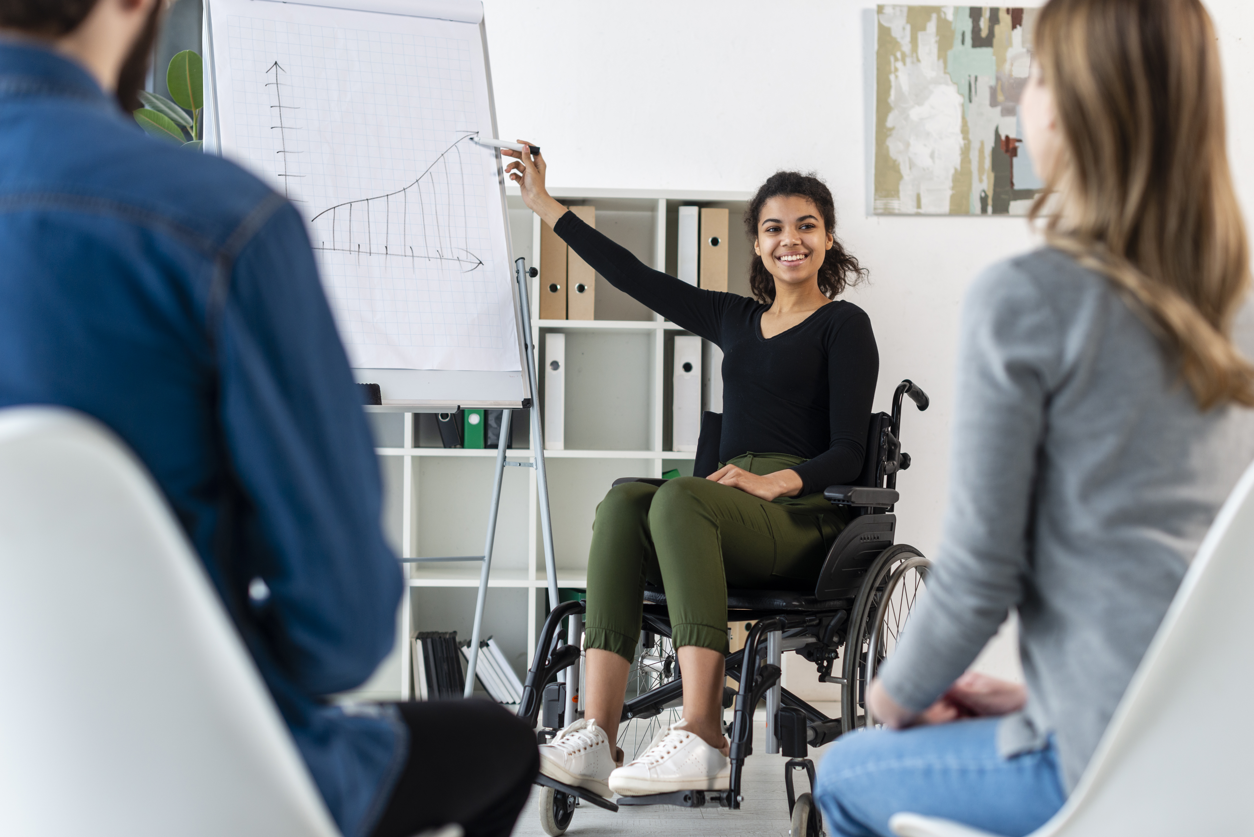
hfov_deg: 39.6
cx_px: 627
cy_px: 418
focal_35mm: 50
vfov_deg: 27.0
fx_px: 1742
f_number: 2.8
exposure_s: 1/160
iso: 250
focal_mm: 50
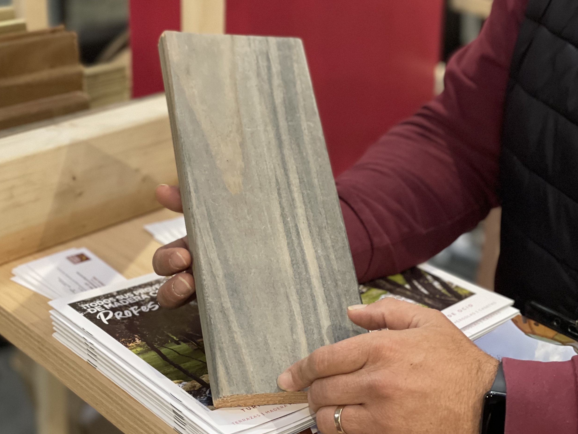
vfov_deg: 22.3
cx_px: 281
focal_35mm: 66
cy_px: 220
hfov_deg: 29.4
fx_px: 1102
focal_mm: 7.5
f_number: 2.2
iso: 400
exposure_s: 1/33
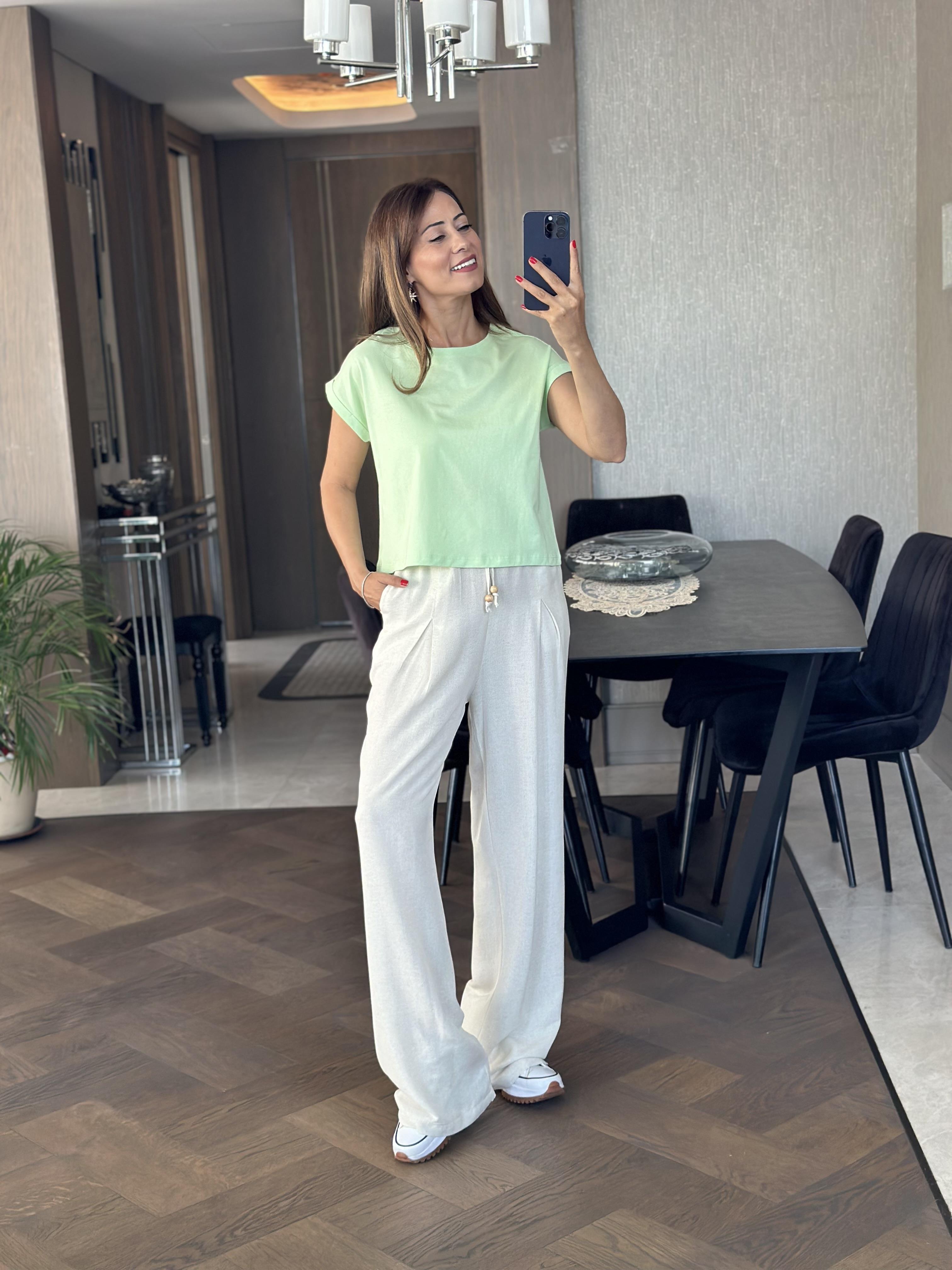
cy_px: 635
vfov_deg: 39.7
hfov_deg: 30.3
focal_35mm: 48
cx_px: 476
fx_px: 1760
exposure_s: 1/94
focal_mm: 6.86
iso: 125
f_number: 1.78
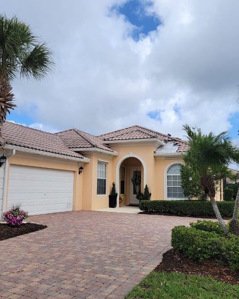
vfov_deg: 54.2
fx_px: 292
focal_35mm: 33
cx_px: 101
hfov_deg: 44.4
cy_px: 153
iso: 16
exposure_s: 1/1120
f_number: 1.8
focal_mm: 6.7
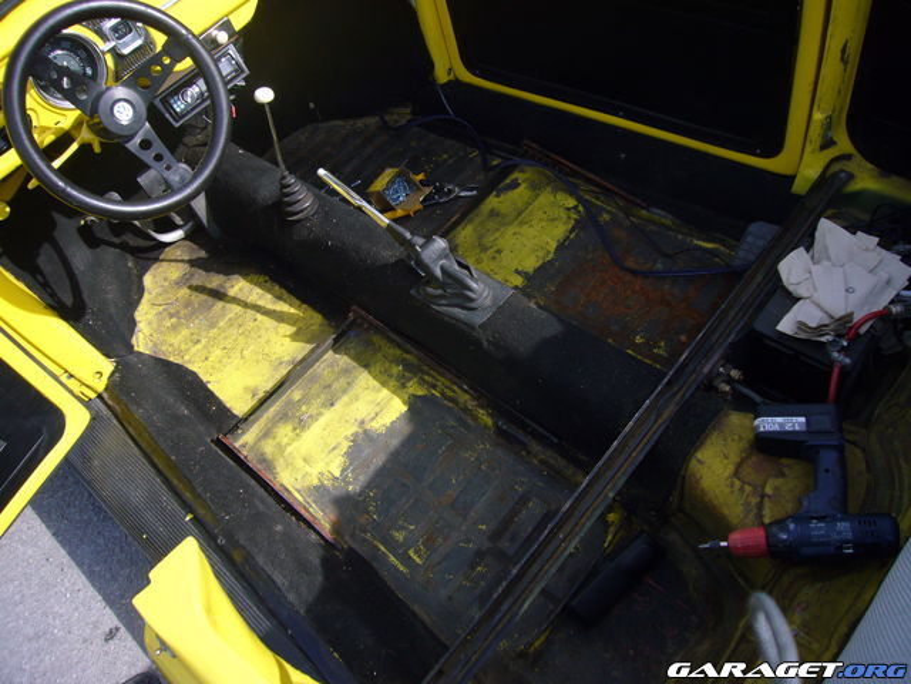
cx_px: 456
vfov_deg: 49.7
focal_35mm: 28
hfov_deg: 63.4
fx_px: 737
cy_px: 342
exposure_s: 1/400
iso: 80
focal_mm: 4.6
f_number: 2.8
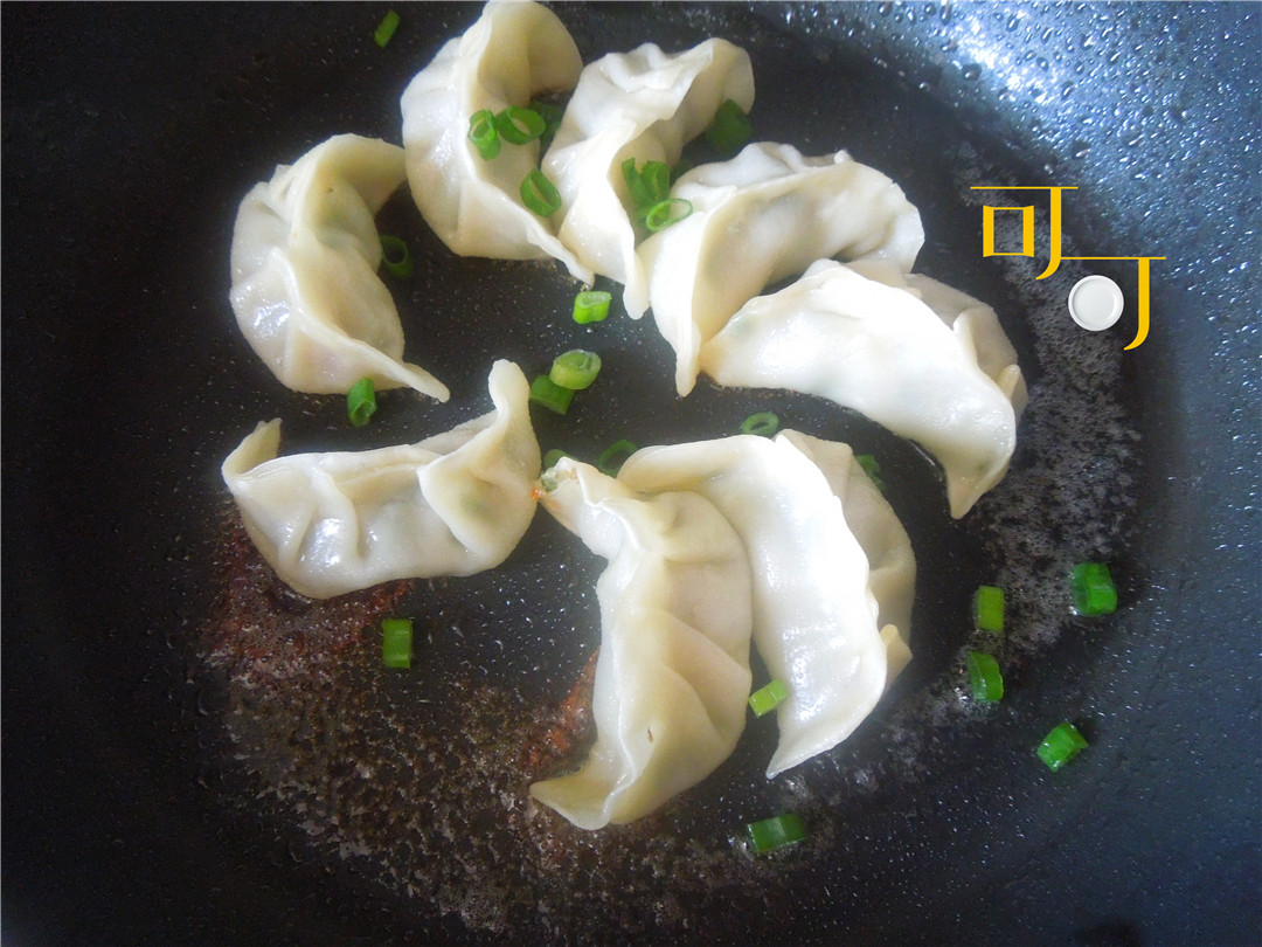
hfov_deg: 69.4
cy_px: 474
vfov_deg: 54.9
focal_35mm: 25
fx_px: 911
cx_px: 631
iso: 800
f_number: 3.3
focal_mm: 4.5
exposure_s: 1/25
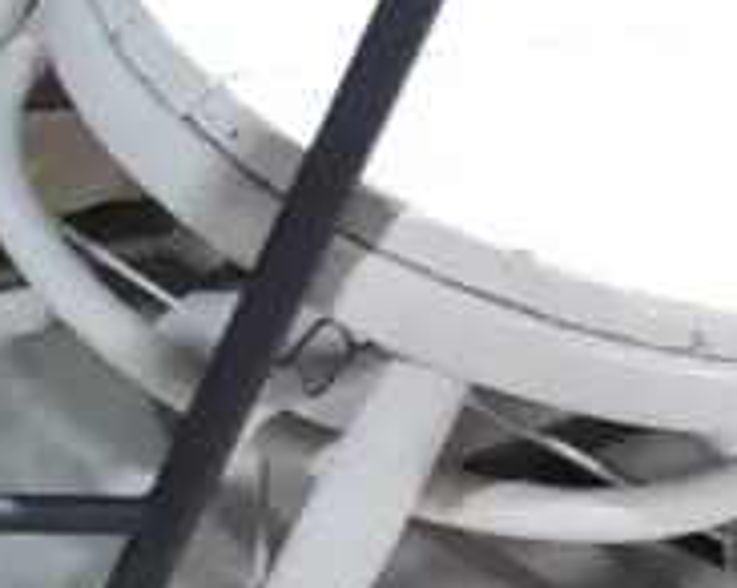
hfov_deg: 10.4
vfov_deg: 10.1
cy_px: 155
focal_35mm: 153
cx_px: -1180
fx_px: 3334
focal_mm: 14
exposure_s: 1/60
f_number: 3.5
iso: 800
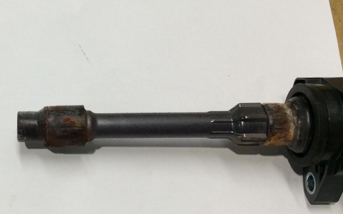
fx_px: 598
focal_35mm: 64
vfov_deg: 20.3
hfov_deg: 30.8
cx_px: 44
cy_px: 97
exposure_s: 1/50
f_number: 2.4
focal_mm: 3.3
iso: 40
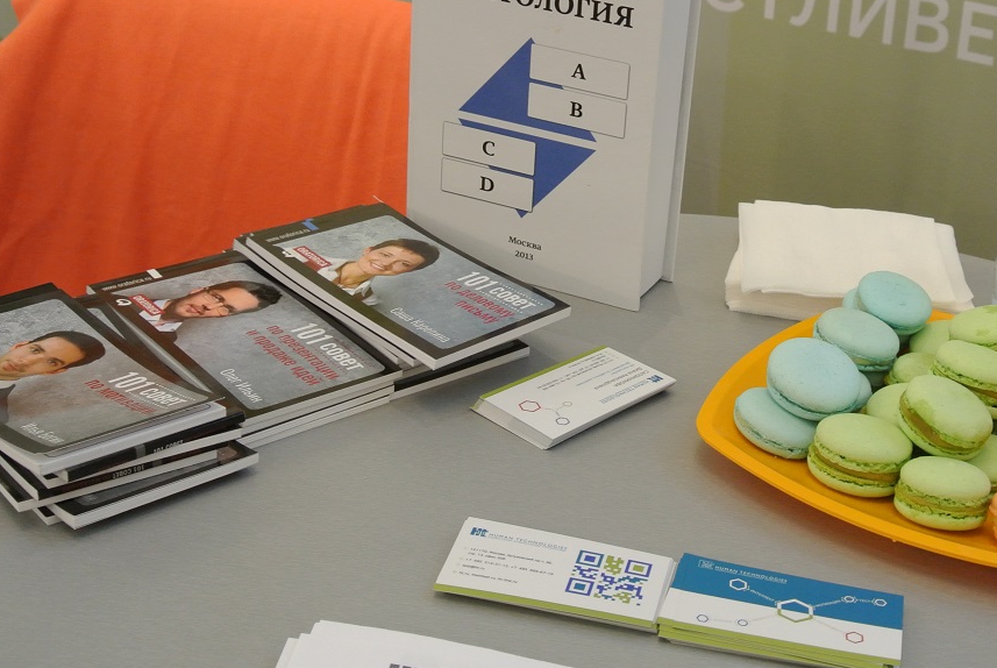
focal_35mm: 61
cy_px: 250
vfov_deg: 22.3
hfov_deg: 32.8
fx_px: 1692
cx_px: 570
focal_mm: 16.9
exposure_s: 1/30
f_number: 4.5
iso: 640
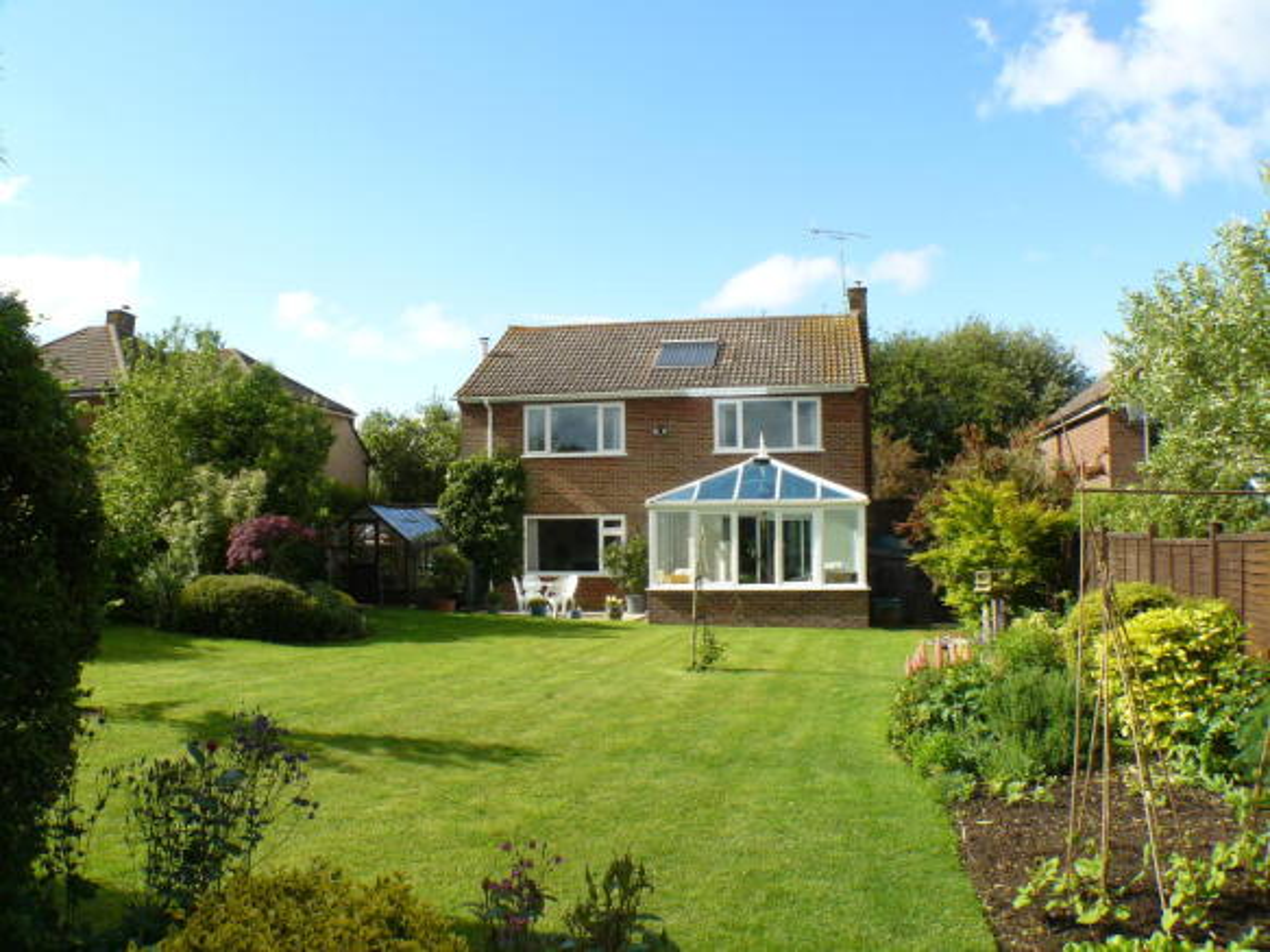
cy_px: 476
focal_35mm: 36
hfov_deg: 51.4
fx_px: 1321
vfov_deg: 39.6
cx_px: 635
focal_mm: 6
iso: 100
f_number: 5
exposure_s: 1/250
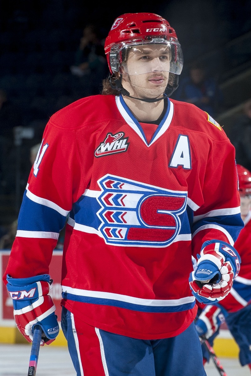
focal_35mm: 200
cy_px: 188
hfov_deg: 6.9
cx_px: 126
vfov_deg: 10.3
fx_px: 2092
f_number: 11
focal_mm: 200
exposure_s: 1/500
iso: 800
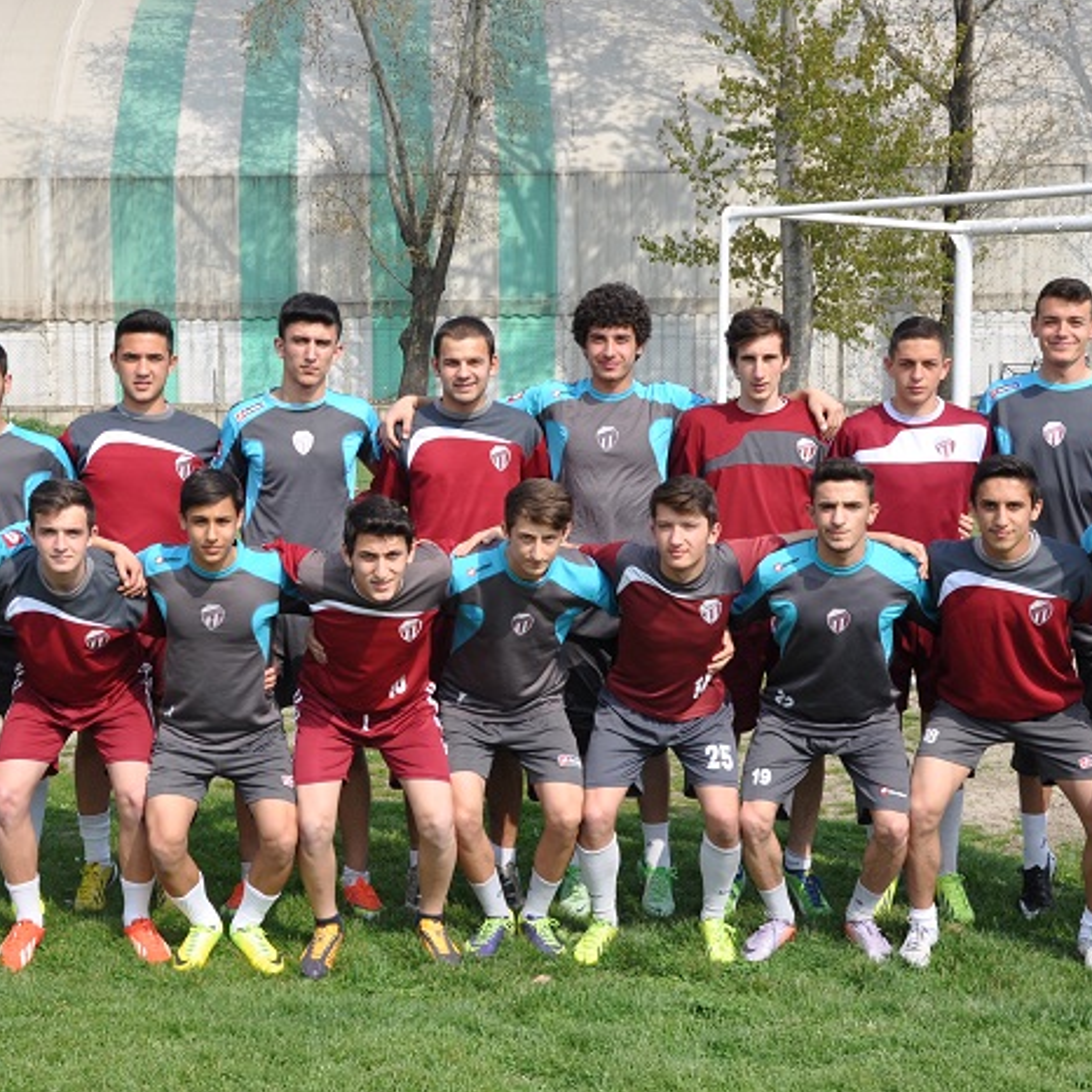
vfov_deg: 28.2
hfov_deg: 28.0
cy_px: 523
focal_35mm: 61
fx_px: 2177
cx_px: 366
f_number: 9
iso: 200
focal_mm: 26
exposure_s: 1/320
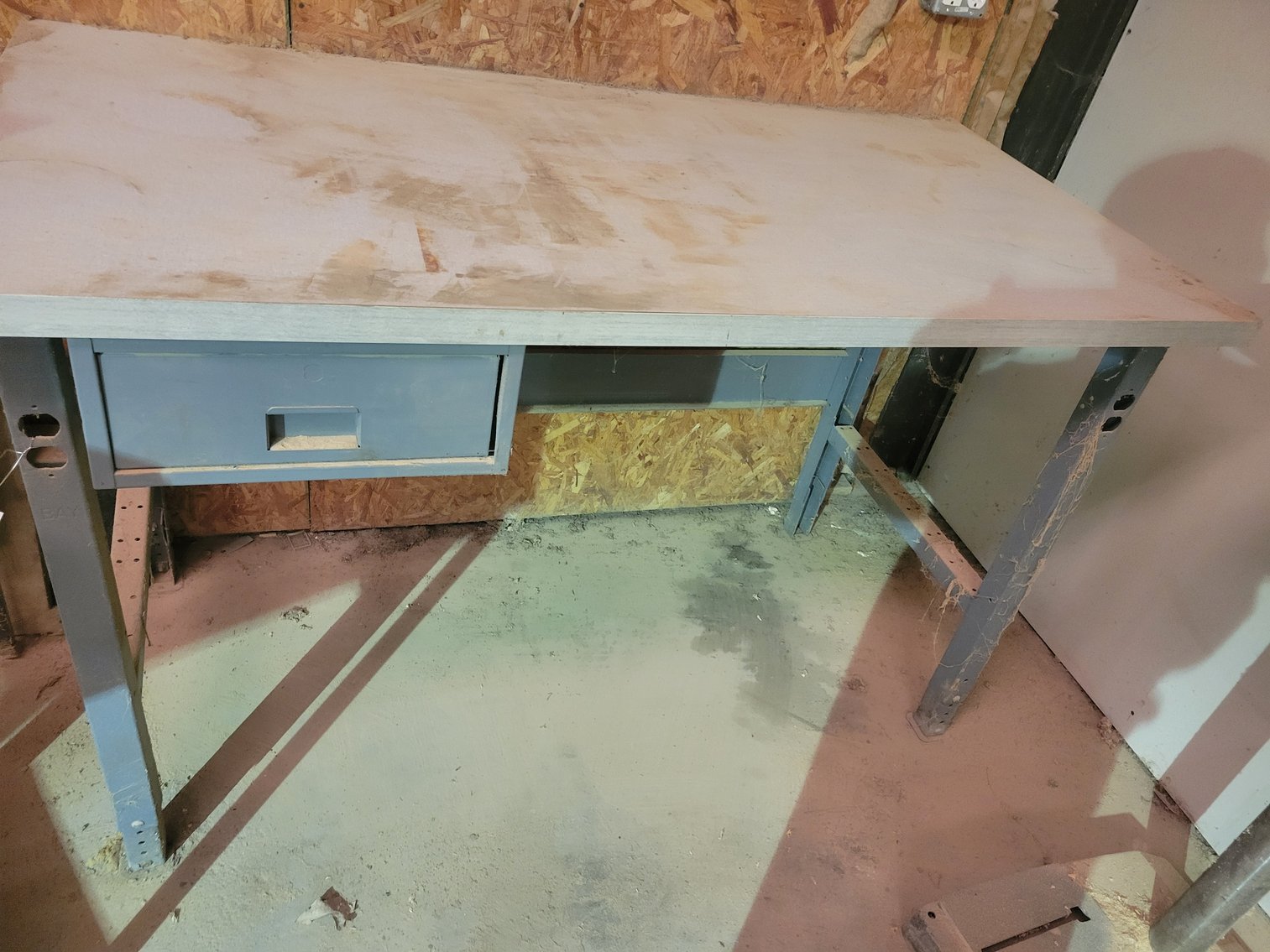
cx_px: 635
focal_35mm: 26
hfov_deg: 67.3
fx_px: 954
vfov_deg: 53.1
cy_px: 476
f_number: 1.8
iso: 500
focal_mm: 5.4
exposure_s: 1/24
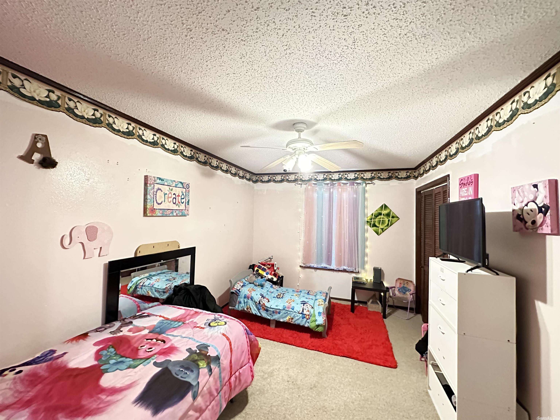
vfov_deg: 85.7
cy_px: 210
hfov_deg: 102.1
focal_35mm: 14
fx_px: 226
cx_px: 280
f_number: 2.2
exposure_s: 1/30
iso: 1600
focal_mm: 2.22
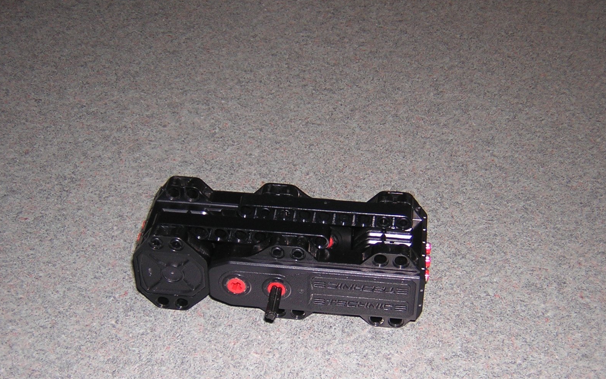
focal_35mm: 58
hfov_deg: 35.1
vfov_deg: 22.3
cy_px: 219
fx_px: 958
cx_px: 304
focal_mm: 7.1
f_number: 3.2
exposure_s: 1/60.1
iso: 100
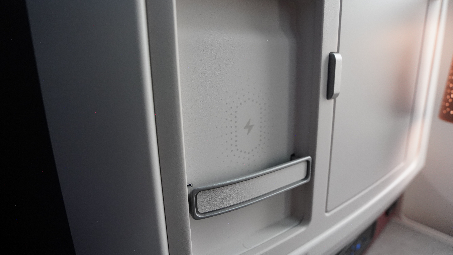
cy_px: 111
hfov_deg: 95.9
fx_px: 204
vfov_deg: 63.7
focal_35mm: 17
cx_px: 224
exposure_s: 1/160
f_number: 4
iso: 3200
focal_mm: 16
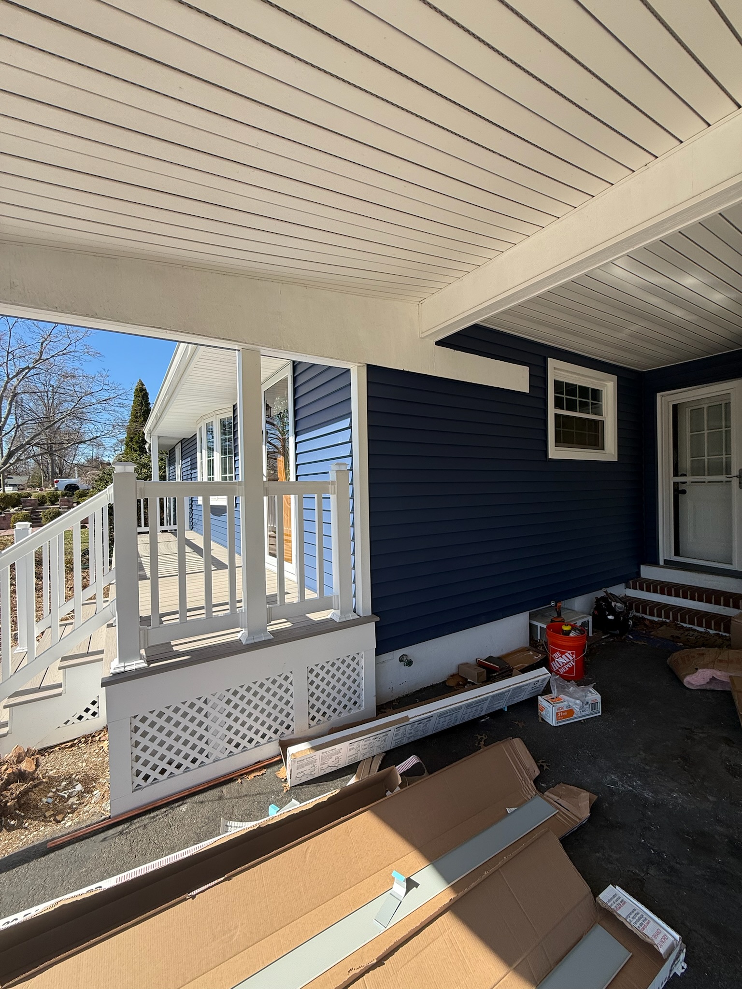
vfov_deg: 102.1
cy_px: 494
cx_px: 371
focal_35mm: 14
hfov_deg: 85.7
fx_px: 400
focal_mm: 2.22
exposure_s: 1/734
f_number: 2.2
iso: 50
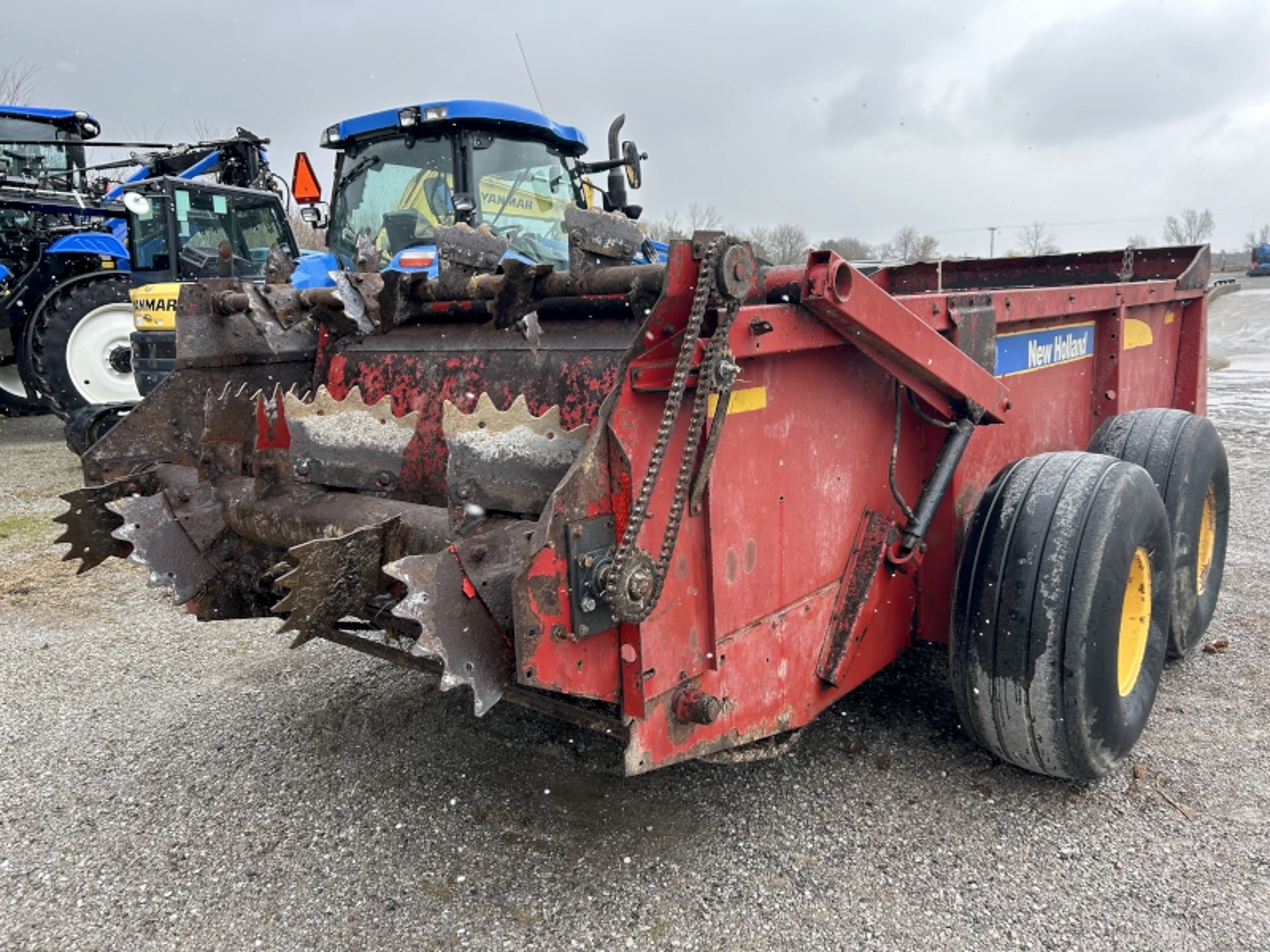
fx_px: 954
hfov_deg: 67.3
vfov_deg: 53.1
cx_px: 635
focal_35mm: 26
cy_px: 476
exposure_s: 1/1009
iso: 50
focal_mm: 5.7
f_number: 1.5
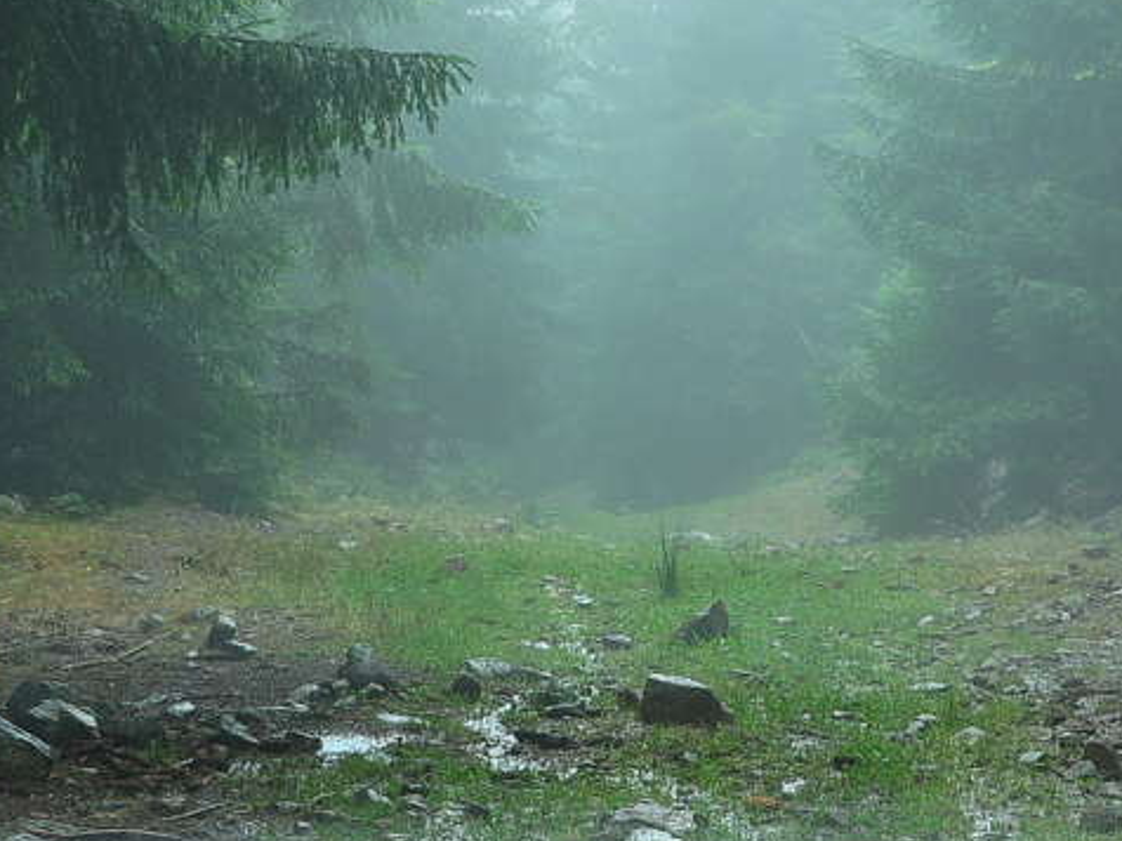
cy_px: 378
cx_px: 596
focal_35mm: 109
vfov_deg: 13.6
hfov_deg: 18.0
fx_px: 3533
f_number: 5.6
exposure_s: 1/125
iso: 400
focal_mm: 30
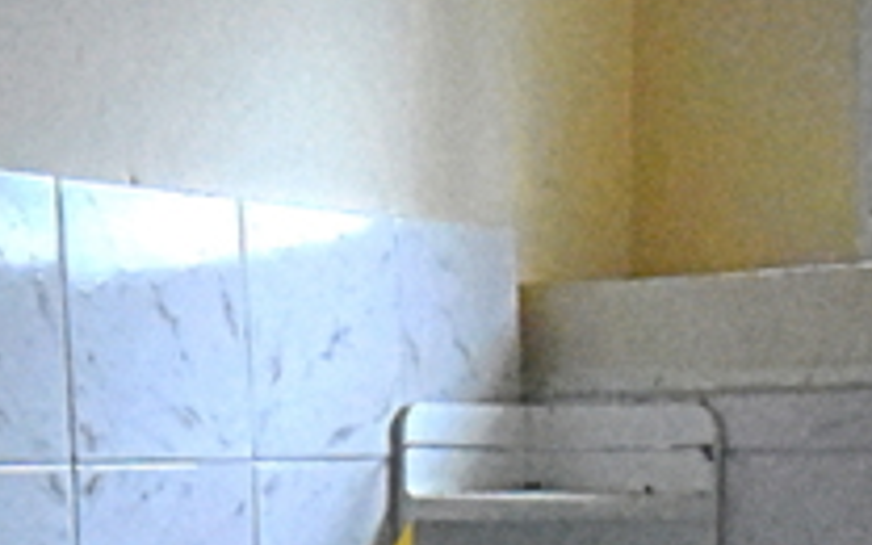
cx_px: 419
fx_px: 2091
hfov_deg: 23.6
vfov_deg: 14.0
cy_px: 801
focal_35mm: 88
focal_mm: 10
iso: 6400
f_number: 4.5
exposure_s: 1/125
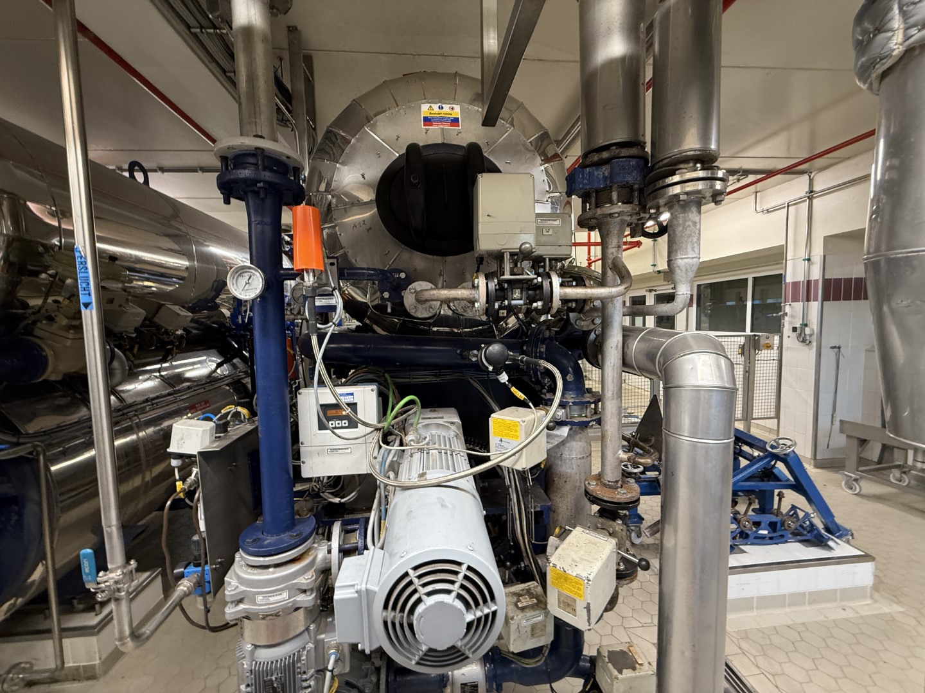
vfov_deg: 85.7
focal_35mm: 14
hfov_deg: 102.1
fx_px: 374
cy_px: 346
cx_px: 462
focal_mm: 2.22
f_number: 2.2
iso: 250
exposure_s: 1/50
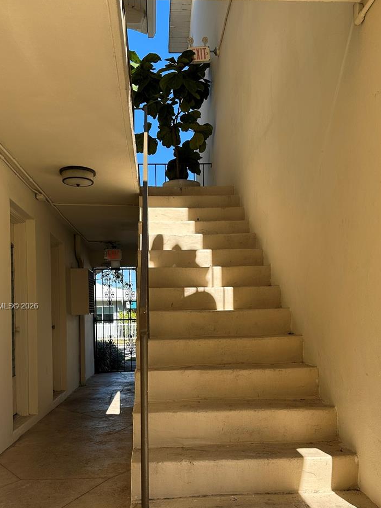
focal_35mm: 31
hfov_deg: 45.4
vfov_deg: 57.8
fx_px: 455
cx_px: 183
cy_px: 307
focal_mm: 6.86
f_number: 1.78
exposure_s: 1/1227
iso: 80
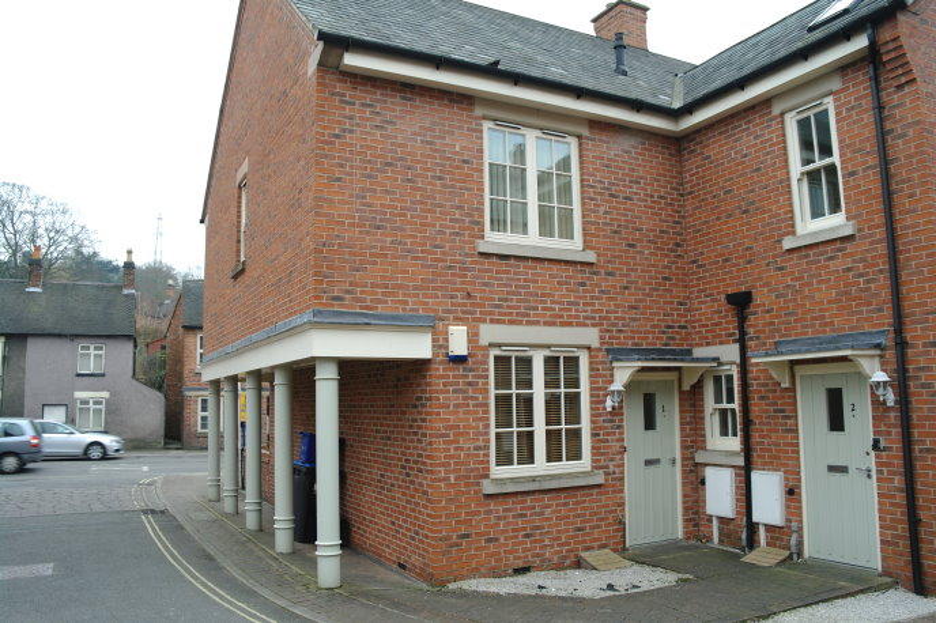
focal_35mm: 27
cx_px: 468
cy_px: 312
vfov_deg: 47.9
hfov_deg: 67.4
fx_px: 702
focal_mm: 18
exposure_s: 1/45
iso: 100
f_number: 4.5
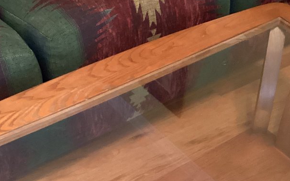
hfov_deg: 25.1
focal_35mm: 82
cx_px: 190
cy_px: 198
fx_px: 648
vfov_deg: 15.5
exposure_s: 1/30
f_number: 2.4
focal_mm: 3.3
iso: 640
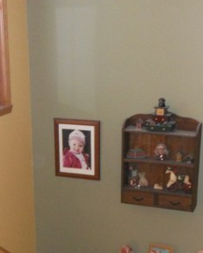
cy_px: 174
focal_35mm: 69
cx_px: 98
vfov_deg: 27.3
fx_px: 517
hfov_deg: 22.2
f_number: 3.2
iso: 500
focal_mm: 4.9
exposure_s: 1/25
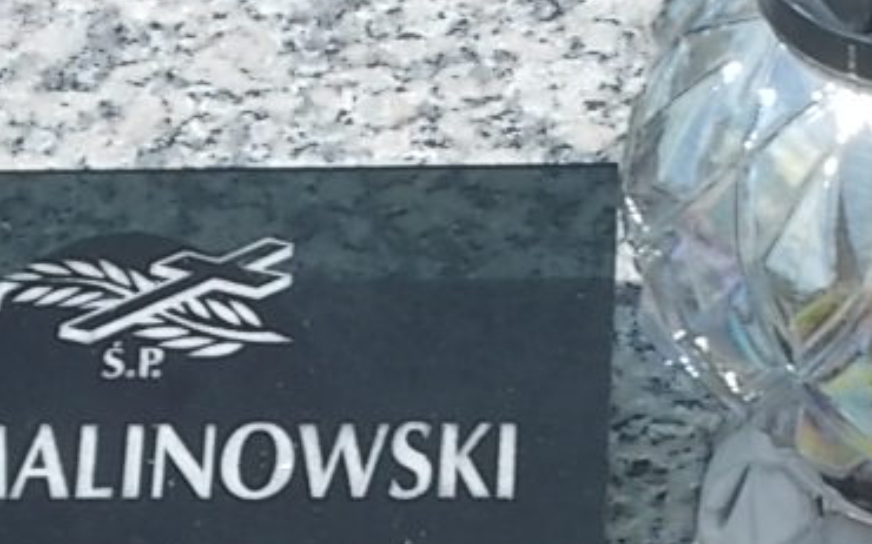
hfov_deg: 8.2
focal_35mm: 257
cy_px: 445
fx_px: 6106
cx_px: 219
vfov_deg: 5.1
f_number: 6.8
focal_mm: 20
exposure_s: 1/250
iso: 80
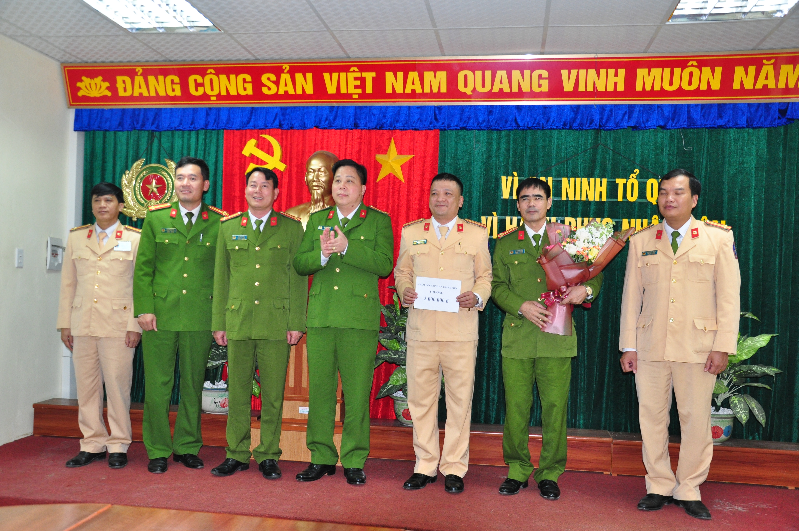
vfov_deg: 39.9
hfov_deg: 57.3
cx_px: 400
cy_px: 266
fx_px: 732
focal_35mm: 33
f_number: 3.8
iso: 800
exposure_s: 1/60
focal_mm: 22
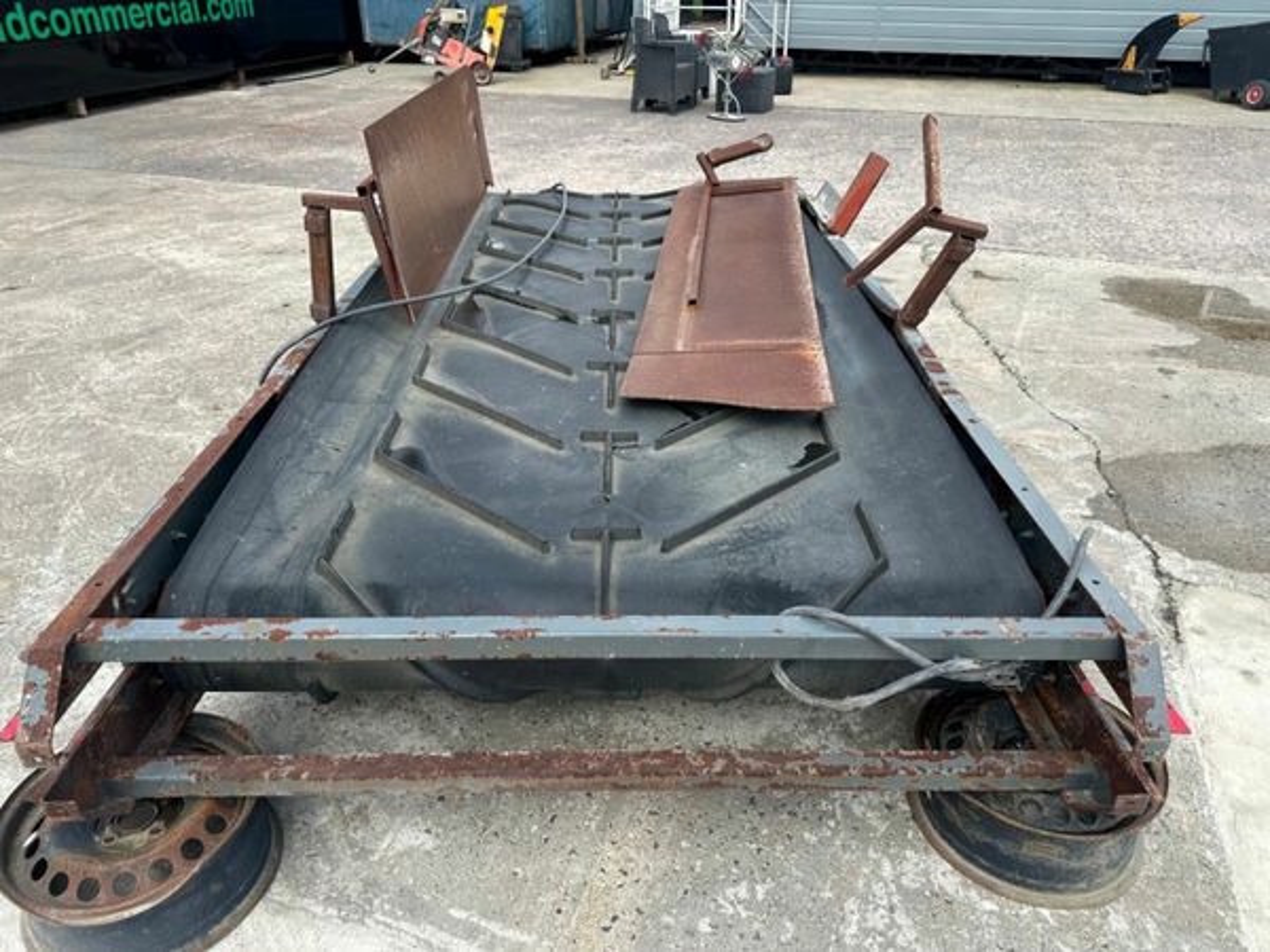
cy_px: 476
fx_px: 881
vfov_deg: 56.8
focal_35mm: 24
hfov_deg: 71.6
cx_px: 635
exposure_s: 1/1721
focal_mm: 6.86
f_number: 1.78
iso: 80
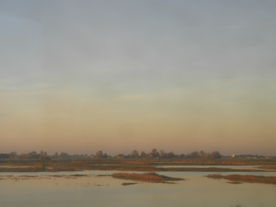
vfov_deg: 19.6
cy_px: 118
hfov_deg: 26.0
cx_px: 158
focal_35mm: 75
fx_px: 598
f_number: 3.5
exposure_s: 1/79
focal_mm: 10.3
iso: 64
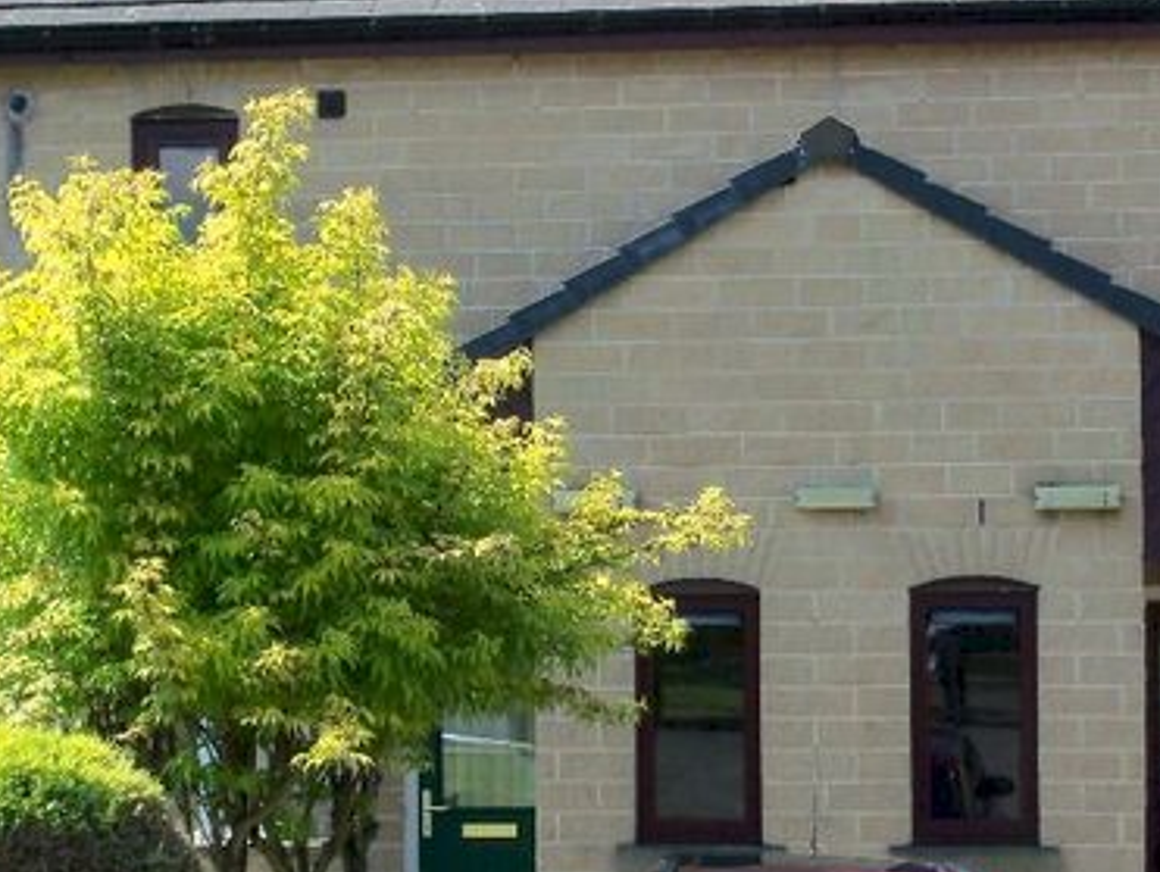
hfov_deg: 20.0
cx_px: 653
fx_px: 3287
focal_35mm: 98
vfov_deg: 15.1
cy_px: 427
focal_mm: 9.3
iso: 80
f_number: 3.3
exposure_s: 1/400
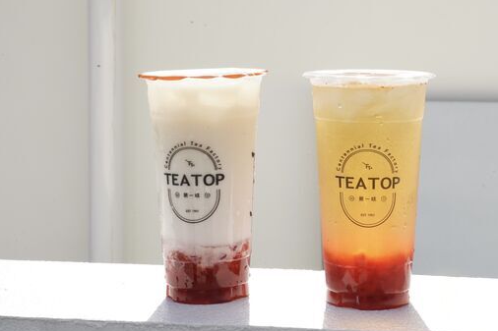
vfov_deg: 16.4
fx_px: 1148
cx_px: 293
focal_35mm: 83
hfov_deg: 24.4
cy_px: 179
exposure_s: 1/640
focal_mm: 70
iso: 3200
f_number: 22
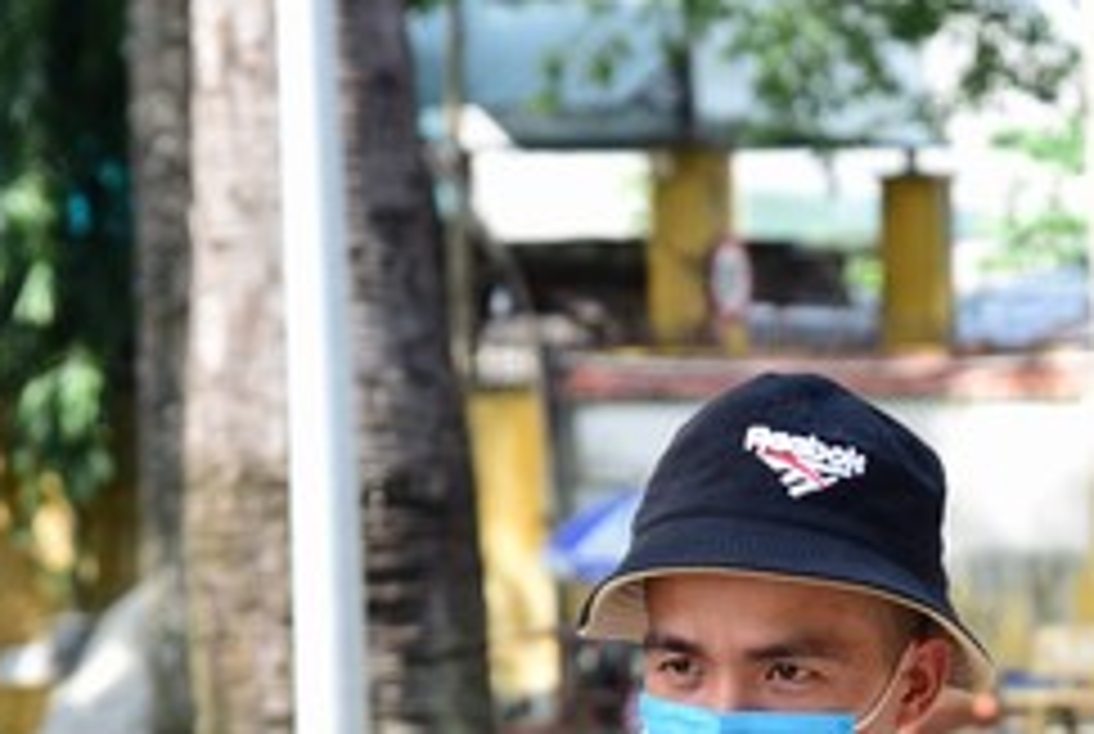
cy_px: 901
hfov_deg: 9.3
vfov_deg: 6.3
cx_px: 1247
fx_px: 6667
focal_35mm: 219
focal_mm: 82
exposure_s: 1/80
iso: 160
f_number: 6.3
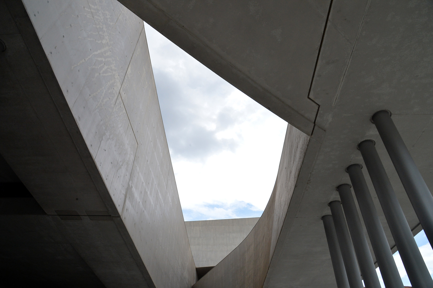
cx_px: 216
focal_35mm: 24
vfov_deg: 53.1
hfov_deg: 73.8
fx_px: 288
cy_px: 144
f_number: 13
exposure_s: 1/640
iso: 2000
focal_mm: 24
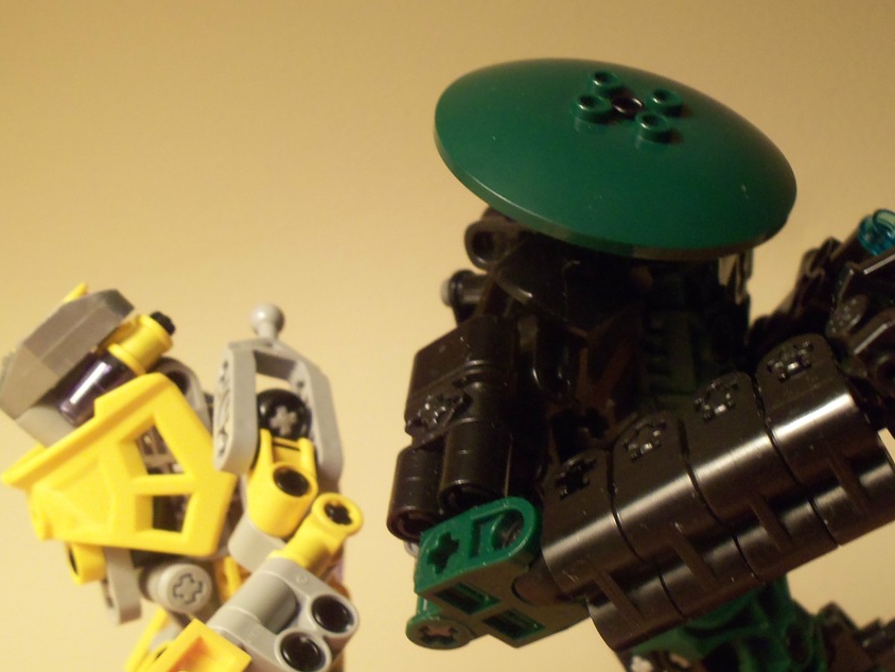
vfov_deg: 32.8
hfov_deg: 42.4
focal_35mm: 44
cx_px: 589
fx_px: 1138
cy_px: 411
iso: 160
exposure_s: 1/30
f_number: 3.4
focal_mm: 5.2
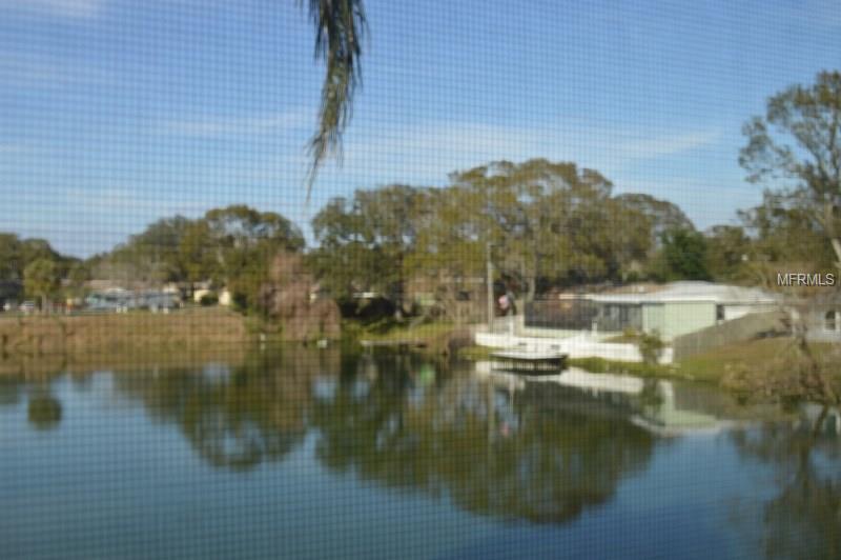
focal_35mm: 39
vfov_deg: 34.2
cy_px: 280
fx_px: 910
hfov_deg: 49.6
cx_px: 420
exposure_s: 1/160
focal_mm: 26
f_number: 6.3
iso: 100
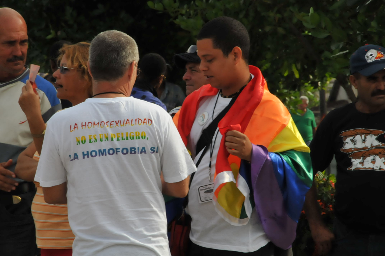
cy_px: 128
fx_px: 3204
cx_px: 192
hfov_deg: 6.9
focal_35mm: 300
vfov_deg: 4.6
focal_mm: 200
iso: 800
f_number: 22
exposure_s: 1/200
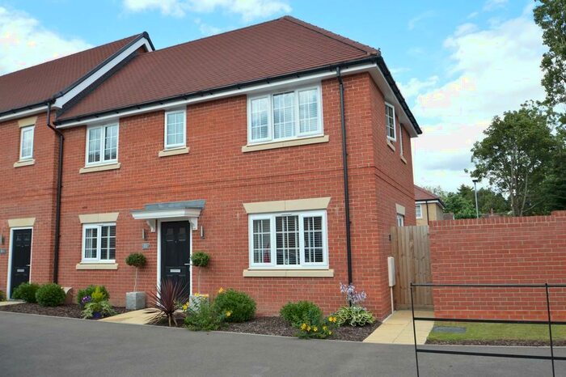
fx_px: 424
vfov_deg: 47.9
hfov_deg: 67.4
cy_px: 188
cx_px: 283
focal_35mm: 27
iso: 100
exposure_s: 1/160
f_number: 6.3
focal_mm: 18
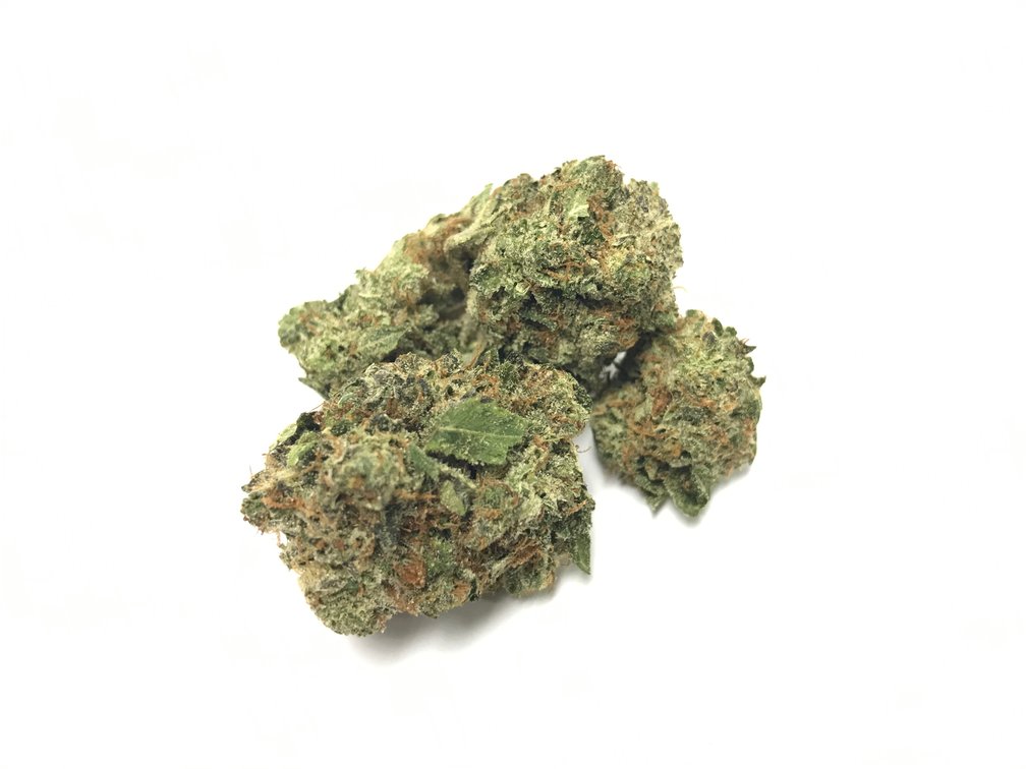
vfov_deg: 49.7
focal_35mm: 28
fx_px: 830
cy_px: 384
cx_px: 513
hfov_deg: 63.4
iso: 40
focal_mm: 3.99
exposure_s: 1/24
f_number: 1.8
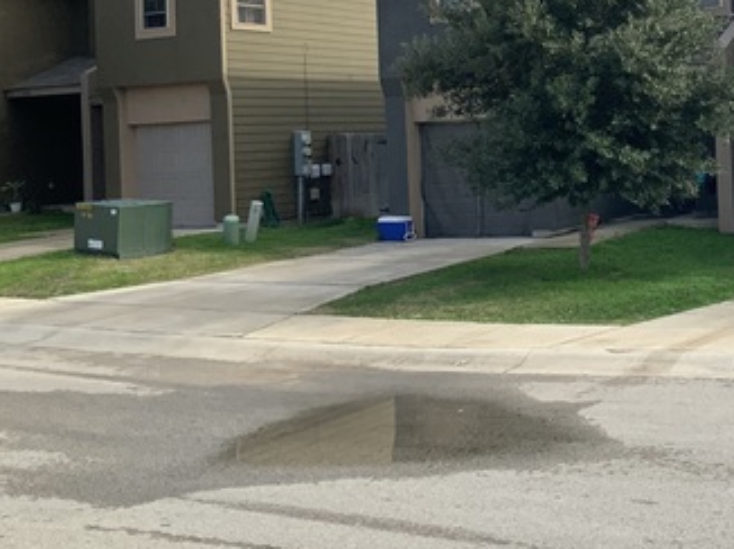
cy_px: 101
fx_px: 1208
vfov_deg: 25.1
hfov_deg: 31.9
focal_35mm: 57
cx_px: 682
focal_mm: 3
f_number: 1.8
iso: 16
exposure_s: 1/1377
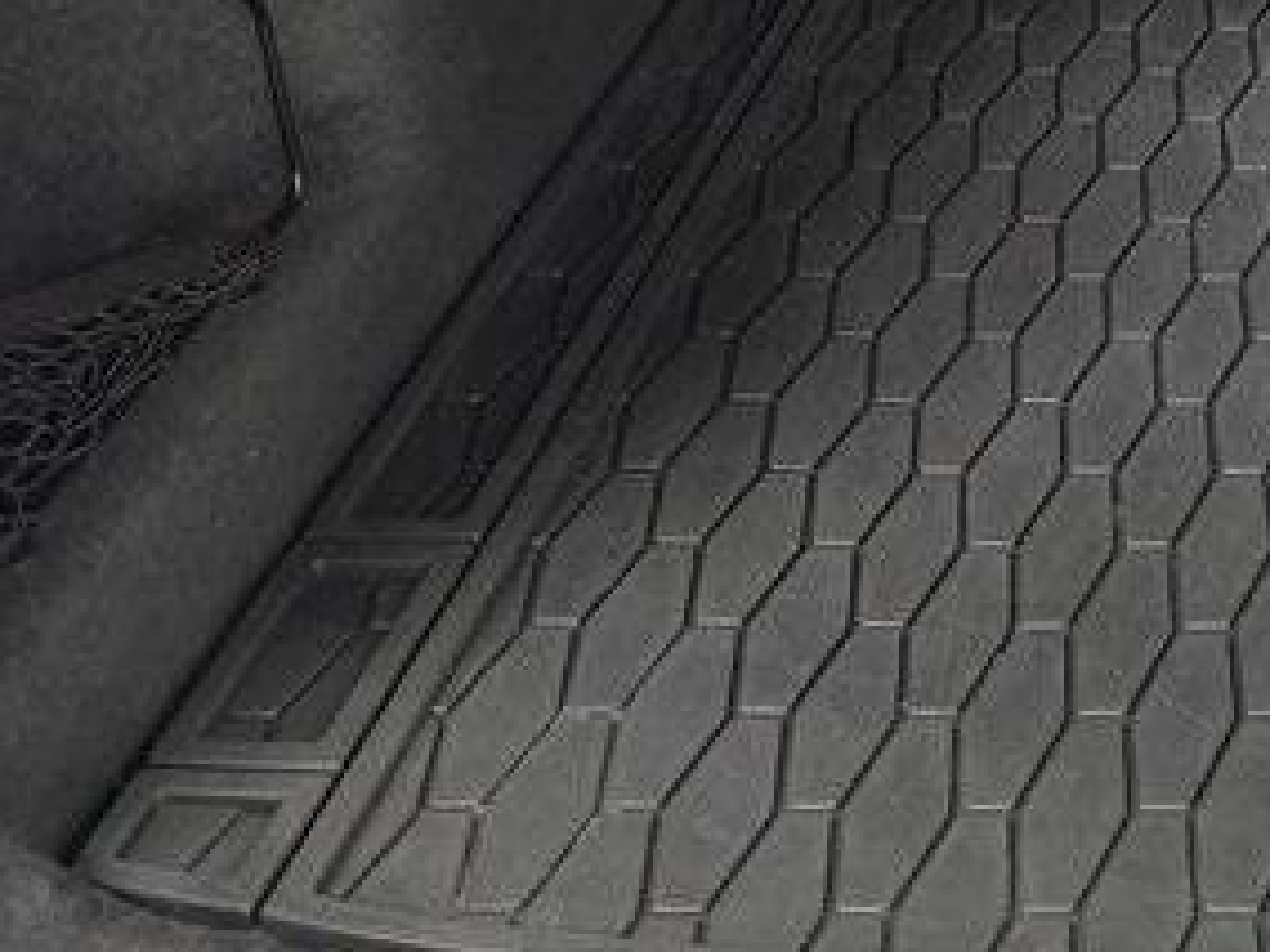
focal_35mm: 83
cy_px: -152
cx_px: 1641
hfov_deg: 21.4
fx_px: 3045
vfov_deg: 17.1
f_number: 1.7
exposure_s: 1/60
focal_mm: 6.3
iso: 250
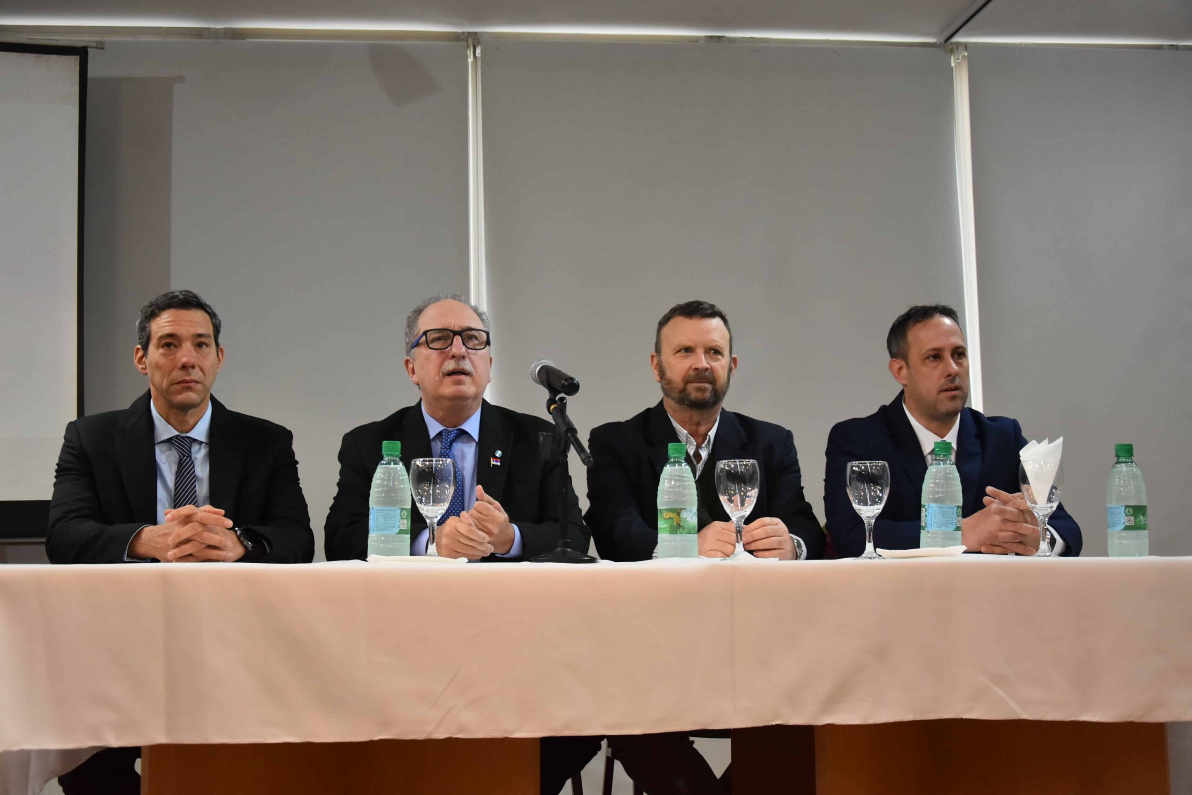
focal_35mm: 42
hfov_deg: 46.4
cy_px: 398
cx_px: 596
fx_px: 1391
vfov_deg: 31.9
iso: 1100
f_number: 4
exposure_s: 1/125
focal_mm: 28
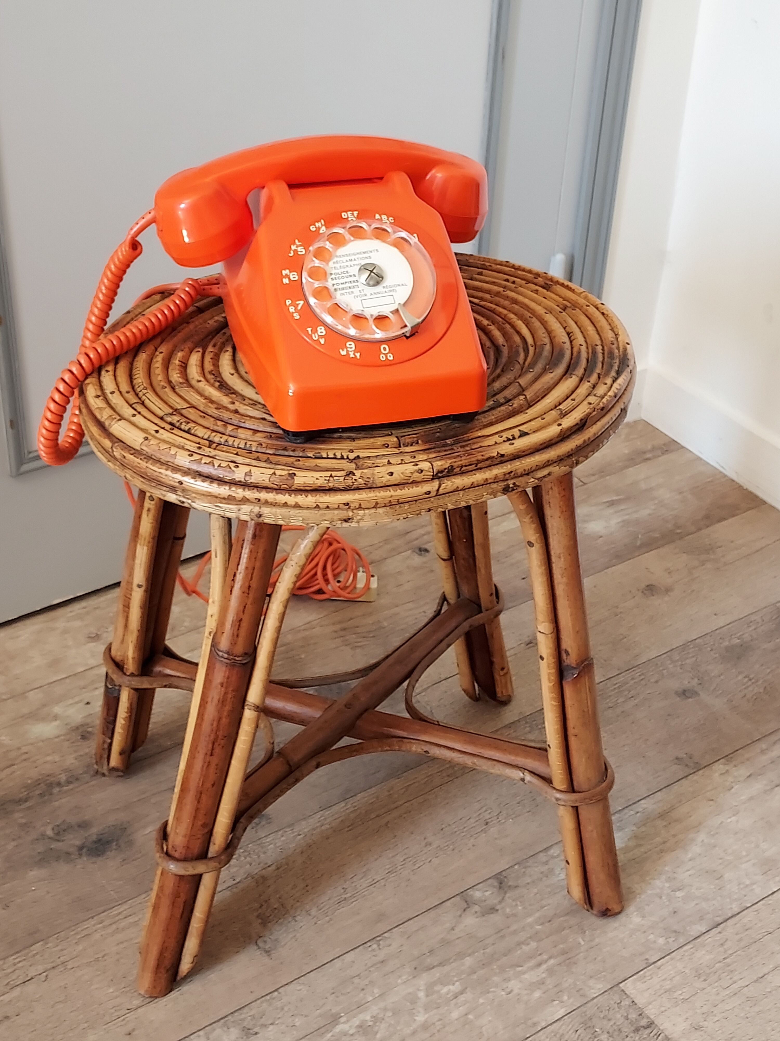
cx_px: 390
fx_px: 721
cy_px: 520
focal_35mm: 24
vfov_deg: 71.6
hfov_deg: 56.8
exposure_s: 1/50
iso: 250
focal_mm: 4.6
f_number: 1.8
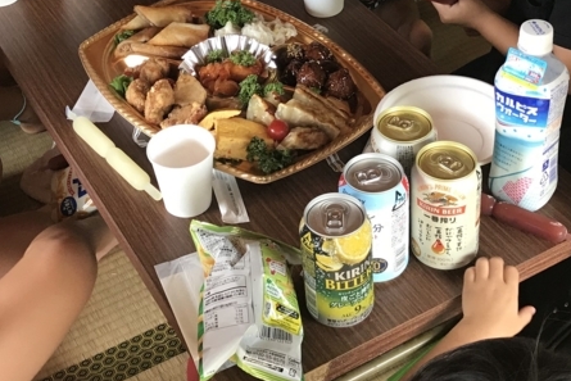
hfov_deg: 30.0
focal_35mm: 67
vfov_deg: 20.2
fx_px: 1063
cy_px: 99
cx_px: 254
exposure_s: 1/30
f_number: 1.8
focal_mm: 3.99
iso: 25
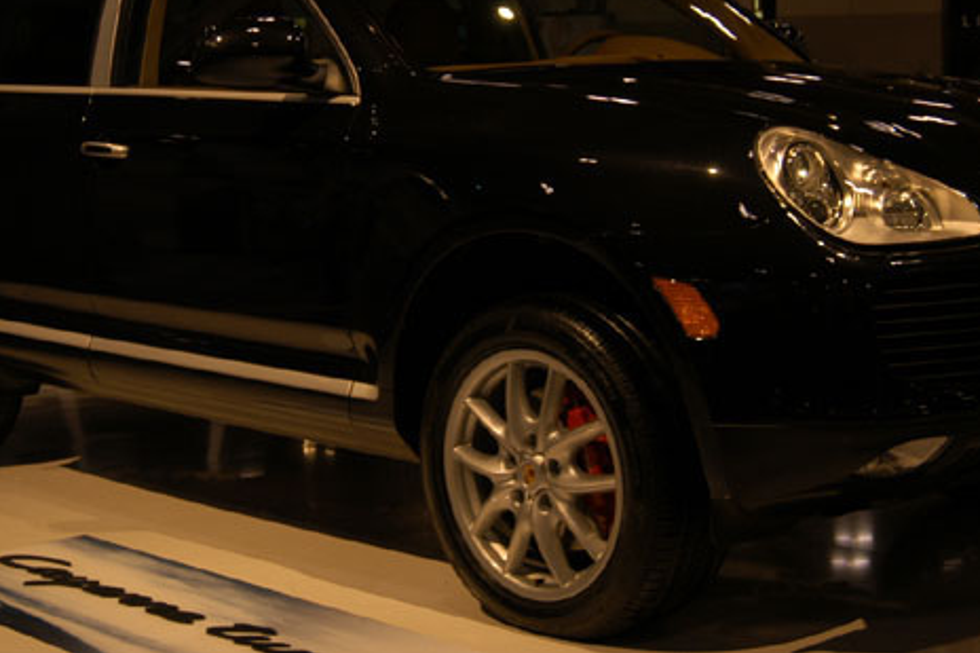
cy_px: 180
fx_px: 1905
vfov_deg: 19.3
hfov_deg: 28.8
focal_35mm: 70
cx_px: 510
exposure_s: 1/60
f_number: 5
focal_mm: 32
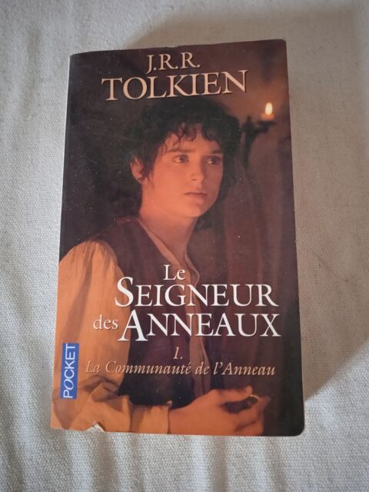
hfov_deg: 49.7
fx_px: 398
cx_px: 184
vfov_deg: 63.4
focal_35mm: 28
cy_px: 246
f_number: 2.2
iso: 2035
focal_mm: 3.43
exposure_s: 1/14.3
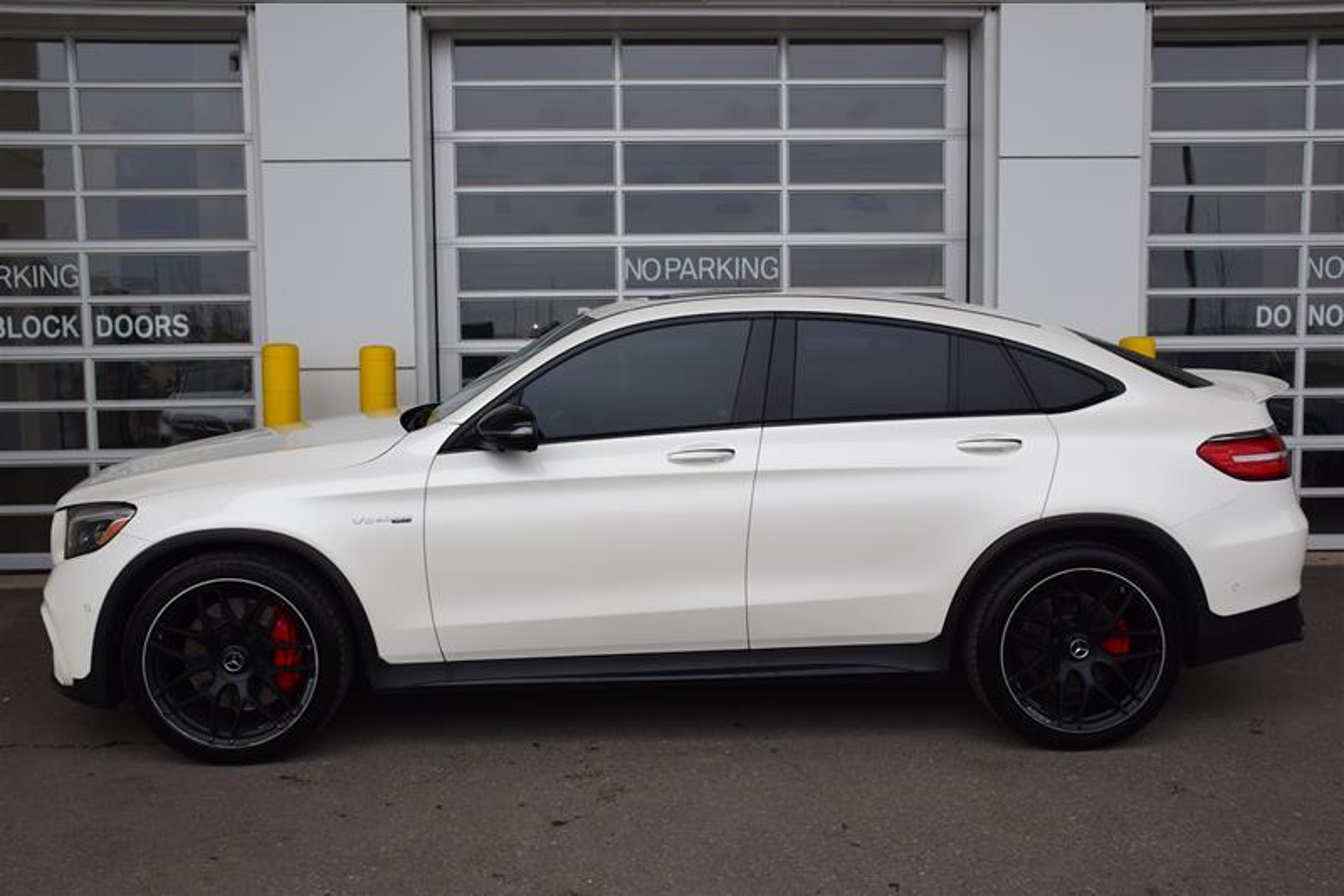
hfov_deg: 55.1
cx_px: 672
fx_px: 1288
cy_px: 448
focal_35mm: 34
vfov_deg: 38.3
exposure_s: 1/160
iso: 400
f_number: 9
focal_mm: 23
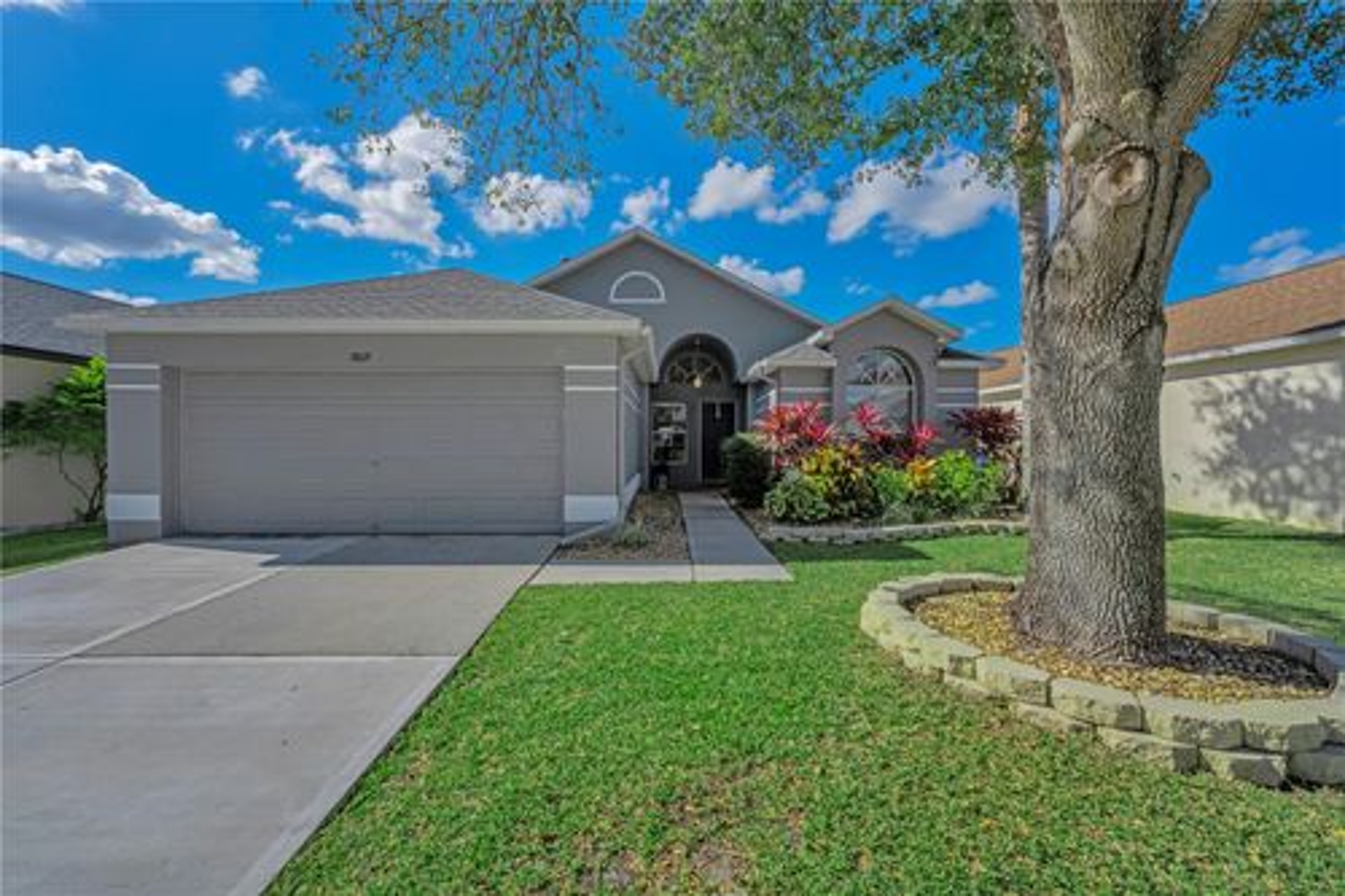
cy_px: 448
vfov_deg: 81.2
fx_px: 523
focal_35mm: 14
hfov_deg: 104.3
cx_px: 672
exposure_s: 1/200
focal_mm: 14
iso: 100
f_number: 13
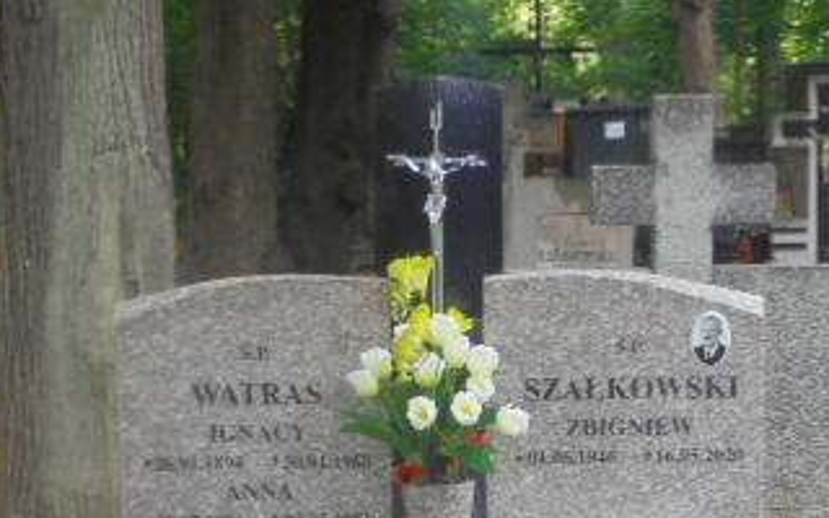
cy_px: 601
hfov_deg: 20.0
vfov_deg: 12.3
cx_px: 505
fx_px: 2350
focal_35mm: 104
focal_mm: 8.9
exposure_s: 1/30
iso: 100
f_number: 4.8
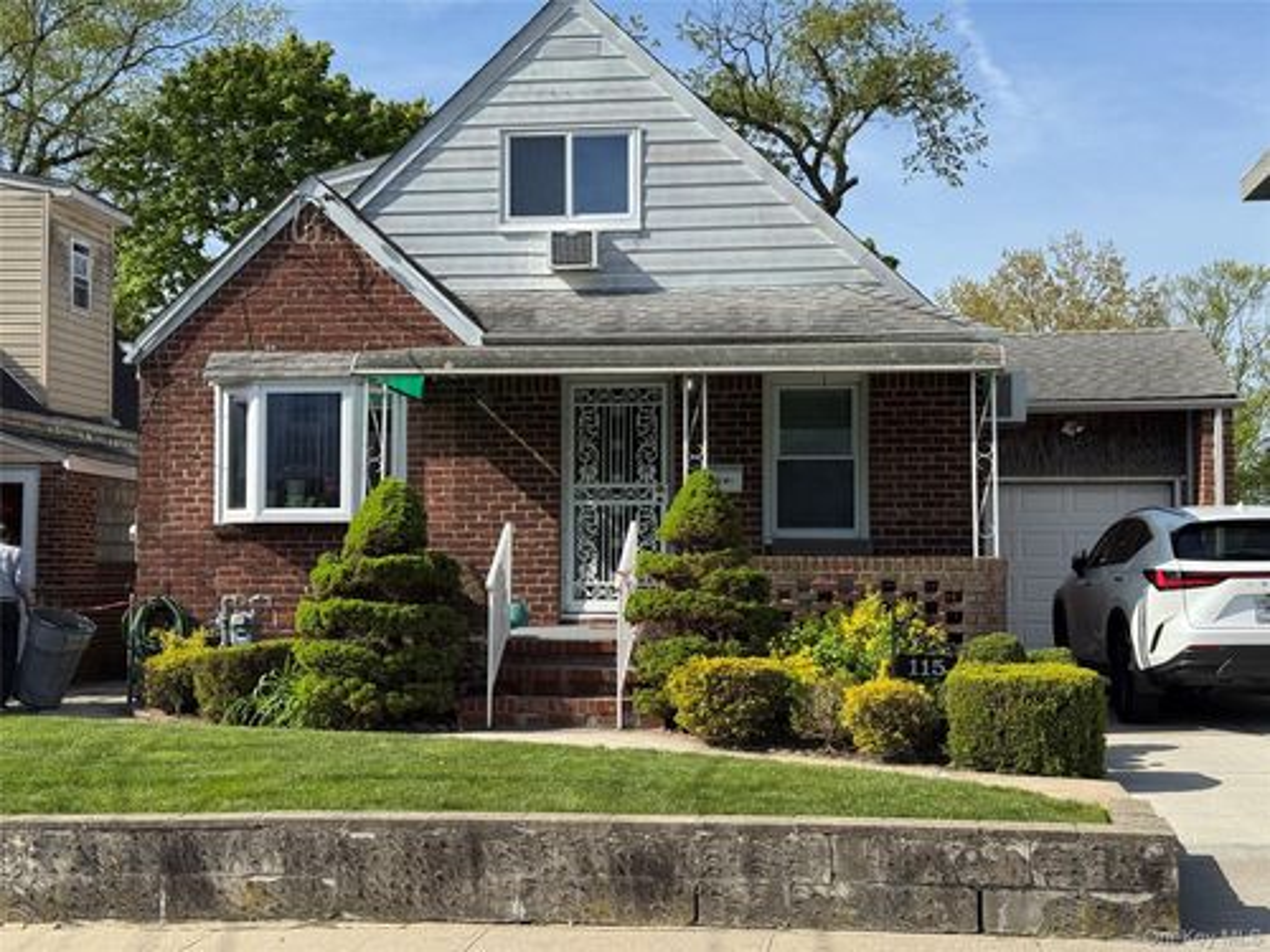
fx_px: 1761
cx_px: 635
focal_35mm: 48
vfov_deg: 30.3
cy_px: 476
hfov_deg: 39.7
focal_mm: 6.76
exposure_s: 1/3817
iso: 64
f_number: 1.78
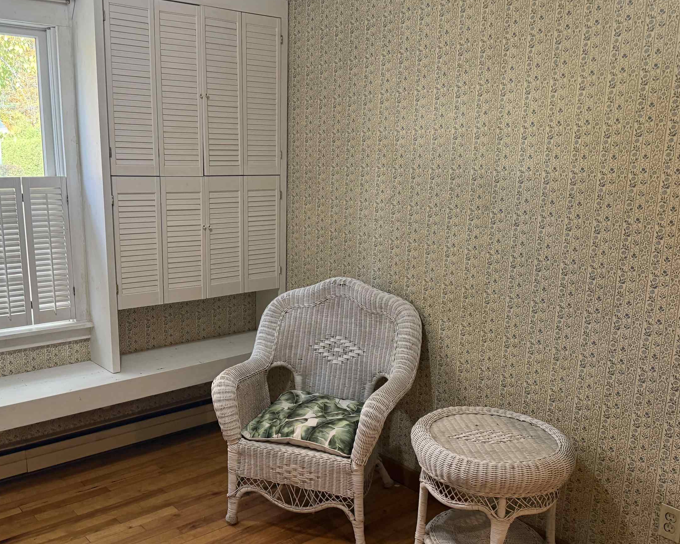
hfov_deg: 54.0
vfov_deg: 44.5
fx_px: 664
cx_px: 286
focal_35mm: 33
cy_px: 300
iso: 250
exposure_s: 1/60
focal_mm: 6.76
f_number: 1.78
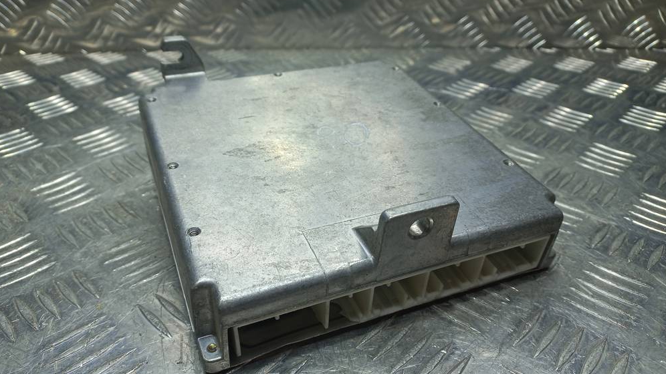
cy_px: 203
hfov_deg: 67.9
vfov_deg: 41.4
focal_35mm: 28
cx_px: 329
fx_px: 494
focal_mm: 4.6
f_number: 1.8
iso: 50
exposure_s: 1/100
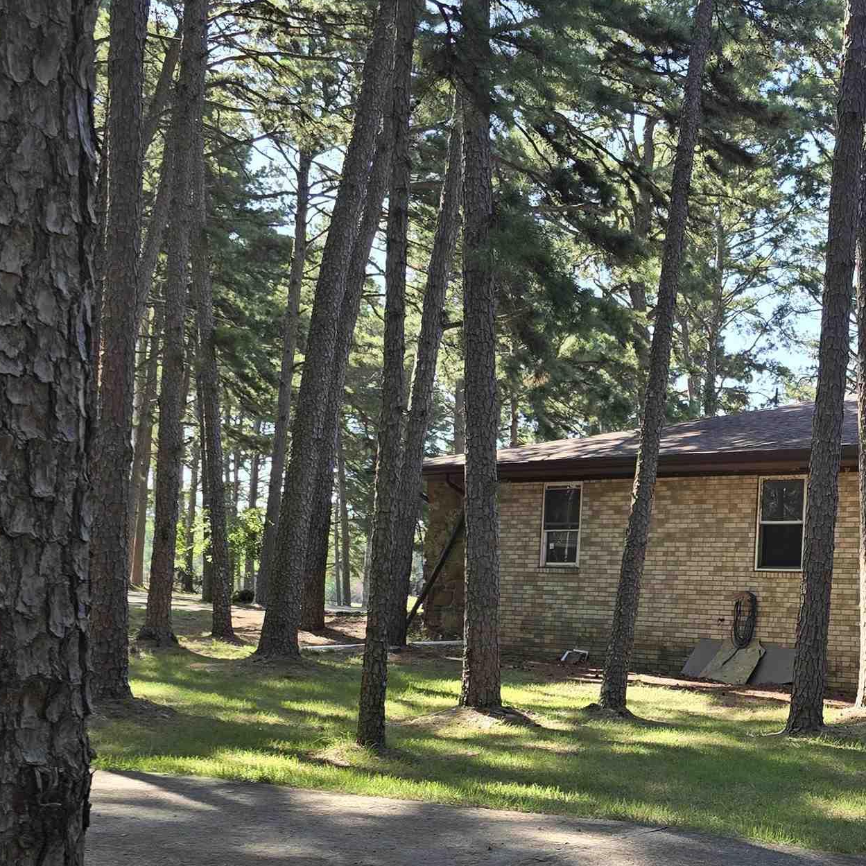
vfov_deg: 33.7
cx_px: 867
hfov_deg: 31.5
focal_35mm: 50
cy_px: 594
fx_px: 1415
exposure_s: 1/180
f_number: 1.7
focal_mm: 6.3
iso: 12
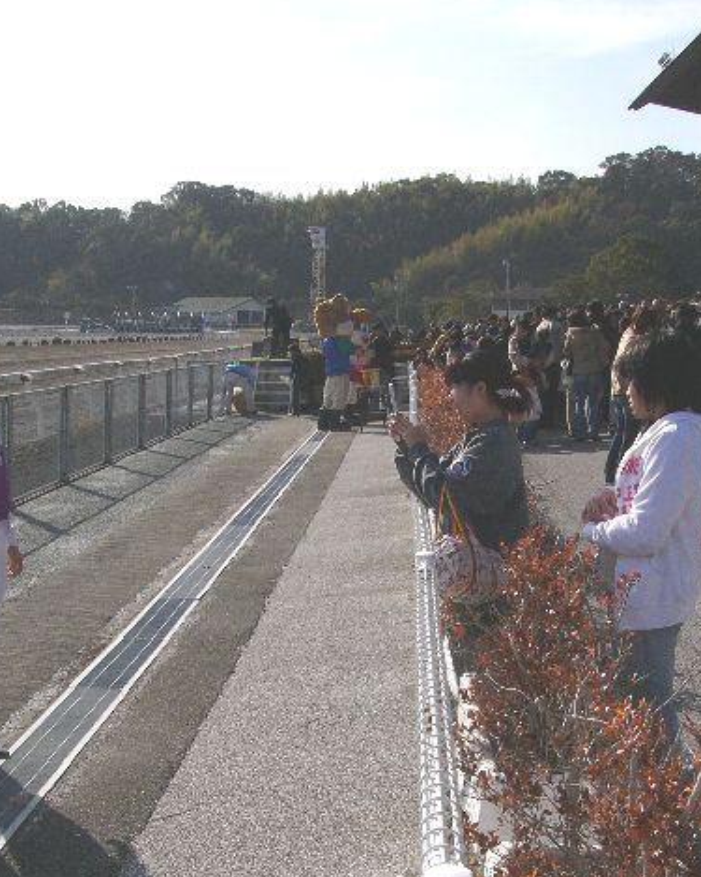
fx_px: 1245
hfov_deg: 31.4
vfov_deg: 38.8
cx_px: 290
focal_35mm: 48
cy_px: 436
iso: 100
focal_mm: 6
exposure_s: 1/2000
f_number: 8
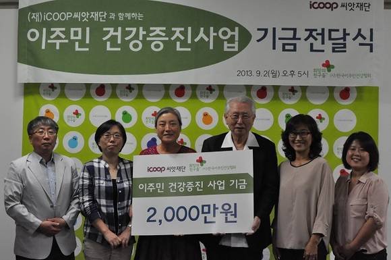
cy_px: 130
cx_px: 196
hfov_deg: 37.9
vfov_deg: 25.7
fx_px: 569
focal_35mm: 52
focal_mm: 35
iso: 3200
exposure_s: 1/200
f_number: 7.1
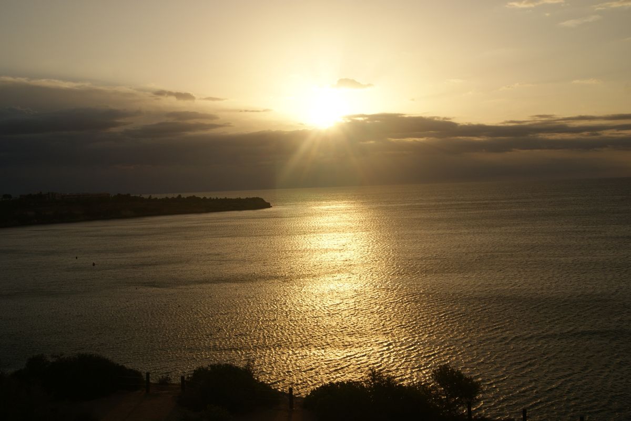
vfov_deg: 36.9
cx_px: 316
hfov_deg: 53.1
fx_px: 631
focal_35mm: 36
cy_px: 210
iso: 100
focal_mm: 24
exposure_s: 1/200
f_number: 10
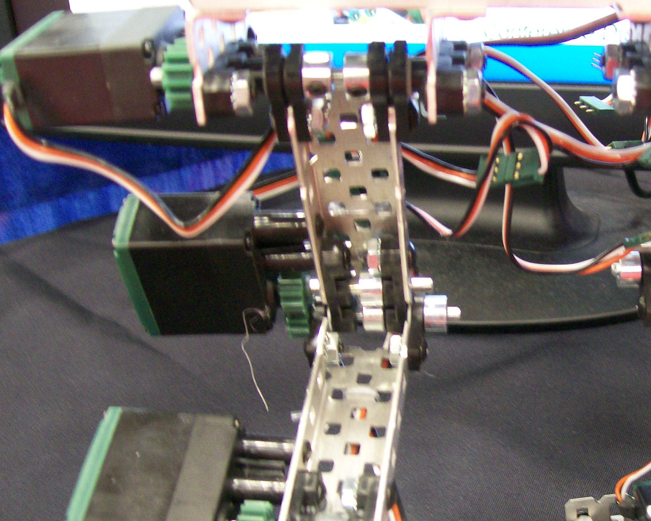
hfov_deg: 34.7
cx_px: 476
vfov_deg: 28.4
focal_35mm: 53
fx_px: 1021
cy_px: 358
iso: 160
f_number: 2.7
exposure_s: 1/9.81
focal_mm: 6
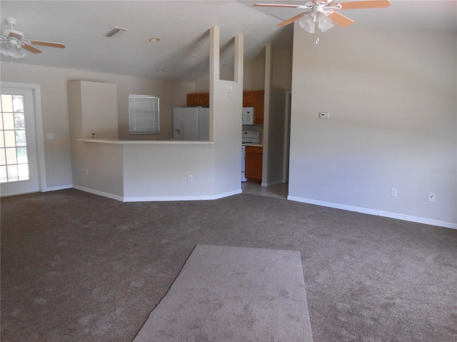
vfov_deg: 53.1
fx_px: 343
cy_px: 171
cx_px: 228
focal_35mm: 26
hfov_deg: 67.3
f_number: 3.5
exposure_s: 1/30
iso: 250
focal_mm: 4.6
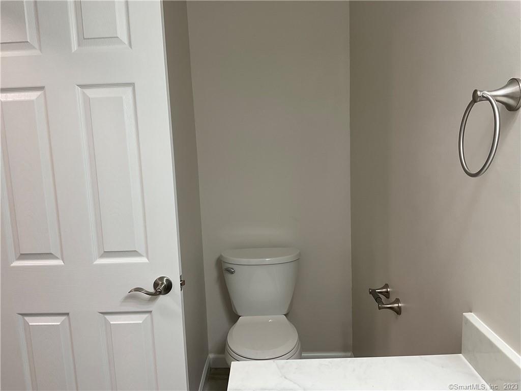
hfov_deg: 61.7
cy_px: 196
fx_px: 436
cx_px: 260
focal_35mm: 29
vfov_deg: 48.2
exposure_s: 1/60
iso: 40
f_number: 1.8
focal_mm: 3
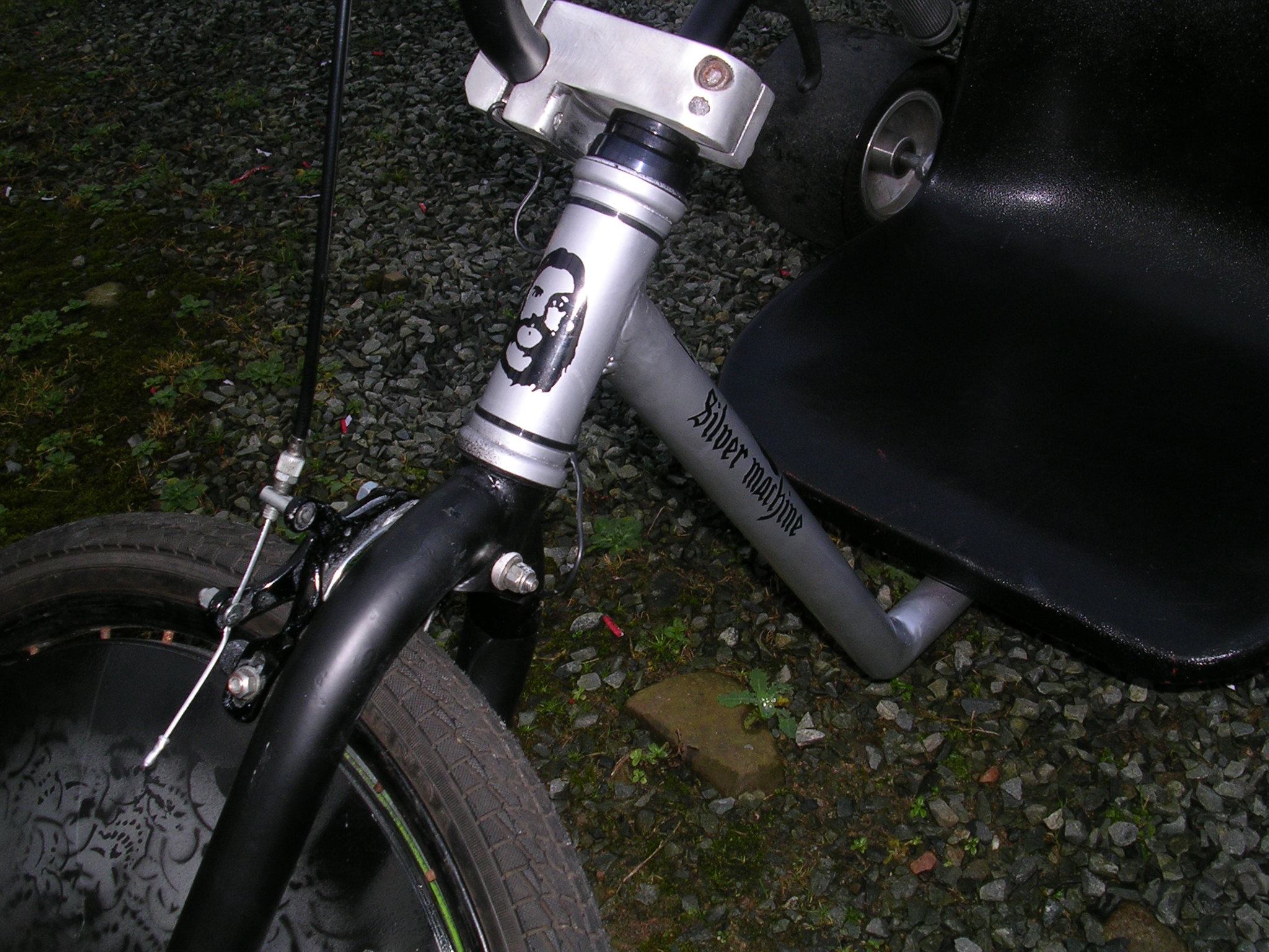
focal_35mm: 38
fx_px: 1393
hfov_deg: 49.0
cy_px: 476
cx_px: 634
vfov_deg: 37.7
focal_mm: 5.8
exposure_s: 1/60.1
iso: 50
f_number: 5.6
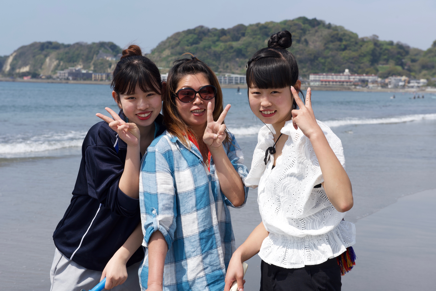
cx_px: 218
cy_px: 146
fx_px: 848
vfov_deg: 19.5
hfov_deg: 28.8
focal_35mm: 70
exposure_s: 1/1250
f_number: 9
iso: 640
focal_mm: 70
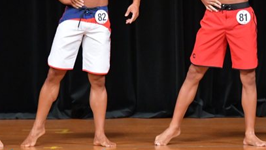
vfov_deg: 2.4
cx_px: 245
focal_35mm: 508
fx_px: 3583
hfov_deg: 4.2
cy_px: 10
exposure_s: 1/400
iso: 5000
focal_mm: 170
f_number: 5.6
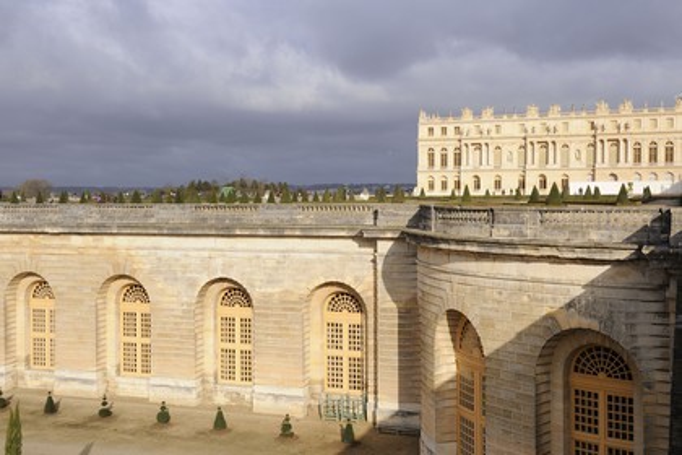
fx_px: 796
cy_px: 228
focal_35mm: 42
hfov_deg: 46.4
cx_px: 341
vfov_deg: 31.9
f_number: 16
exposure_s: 1/160
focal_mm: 42
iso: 200
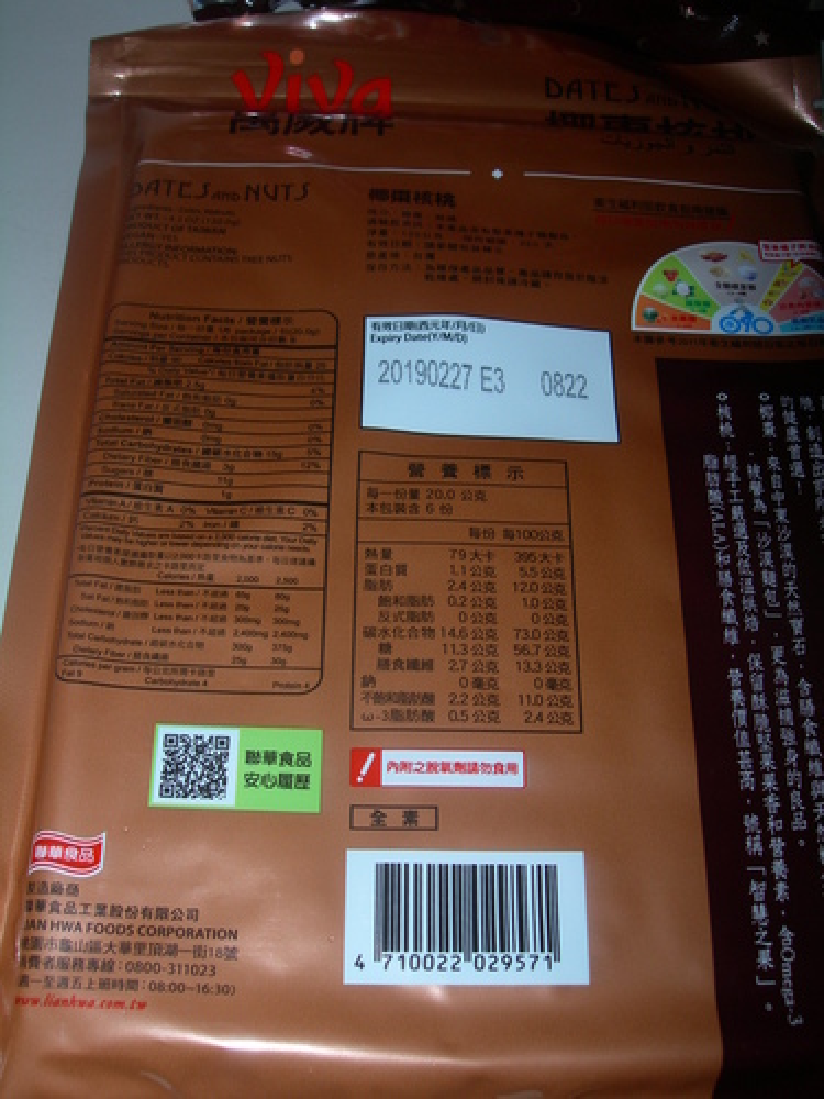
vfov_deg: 49.0
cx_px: 412
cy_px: 550
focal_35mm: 38
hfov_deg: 37.7
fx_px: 1206
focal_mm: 7.8
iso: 50
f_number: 4.8
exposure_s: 1/60.1
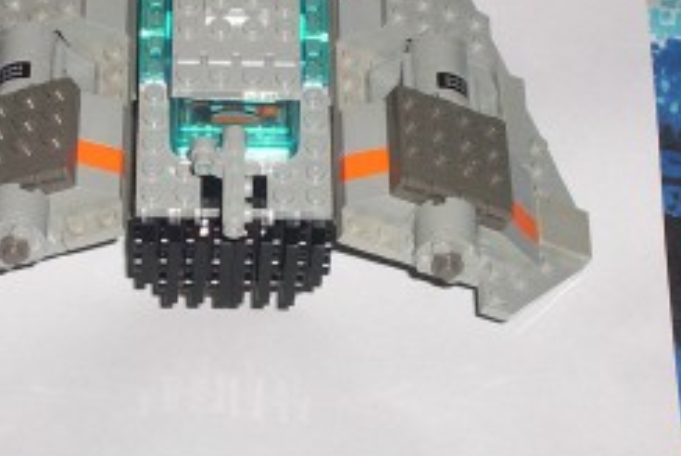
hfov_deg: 12.1
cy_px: 114
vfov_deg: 8.1
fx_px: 3220
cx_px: 245
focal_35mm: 170
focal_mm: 13.24
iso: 140
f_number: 4.07
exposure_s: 1/108
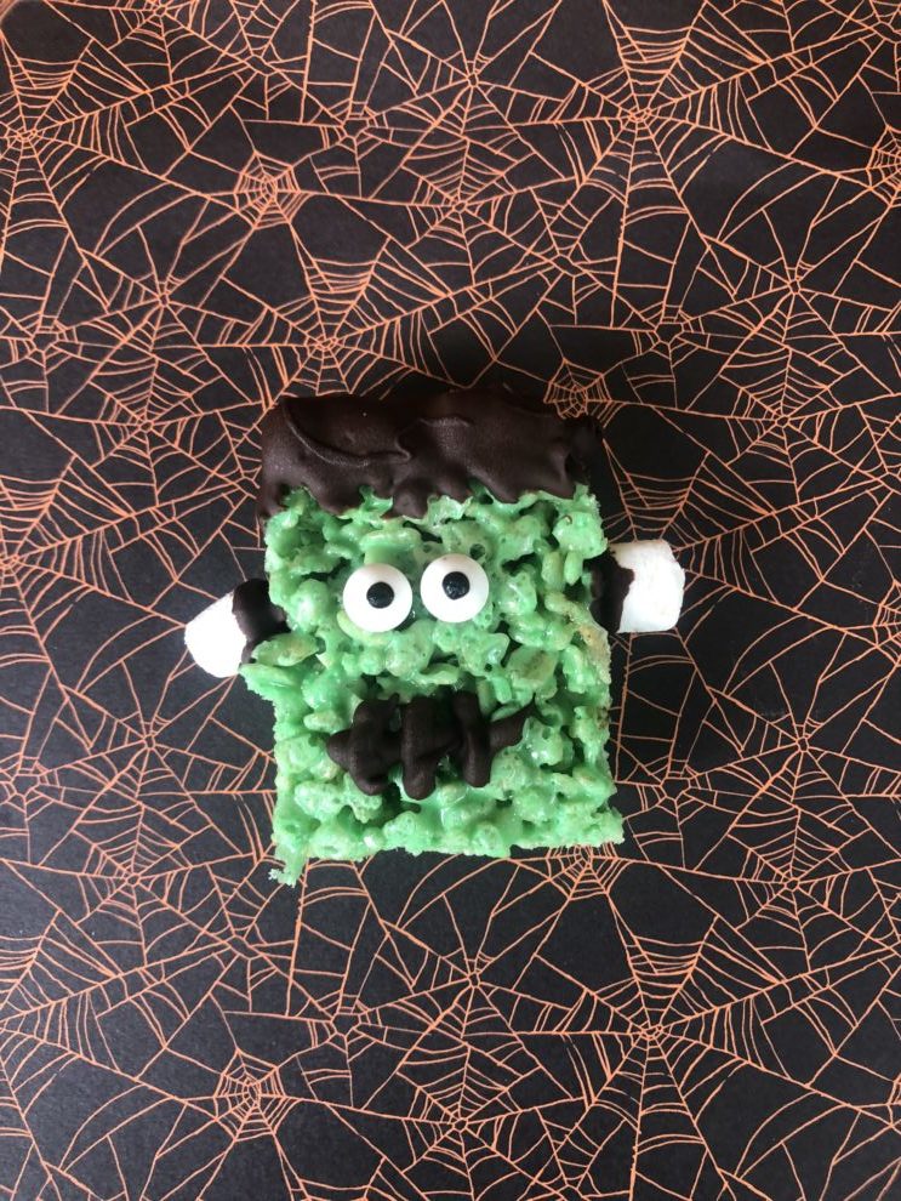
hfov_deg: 49.8
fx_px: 971
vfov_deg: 63.4
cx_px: 450
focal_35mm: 28
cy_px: 600
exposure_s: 1/15
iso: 50
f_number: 1.8
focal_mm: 3.99
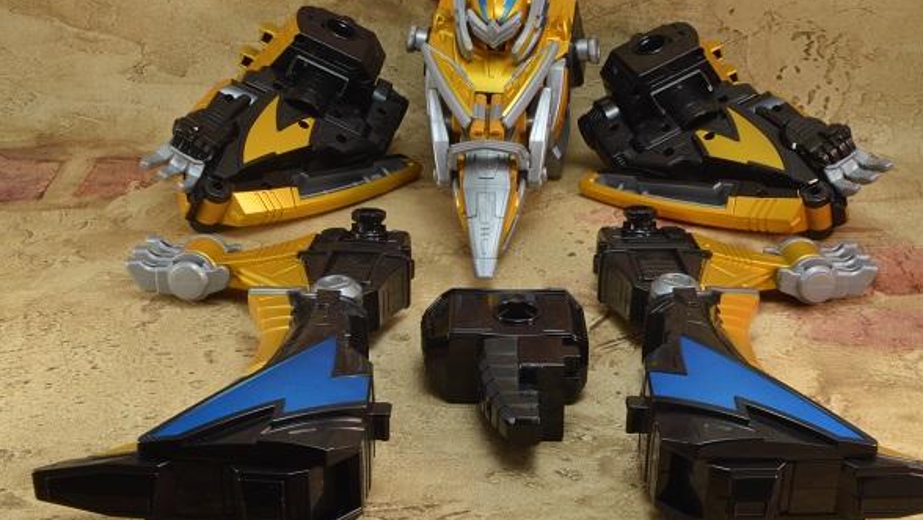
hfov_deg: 36.0
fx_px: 1420
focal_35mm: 58
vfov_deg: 20.7
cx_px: 499
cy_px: 260
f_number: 25
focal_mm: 34
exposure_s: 1
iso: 100
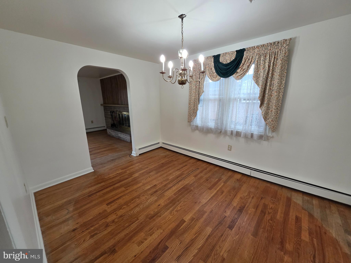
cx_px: 176
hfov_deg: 106.2
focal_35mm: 13
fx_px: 132
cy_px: 132
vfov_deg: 89.9
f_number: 1.9
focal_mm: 2.2
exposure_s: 1/120
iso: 250
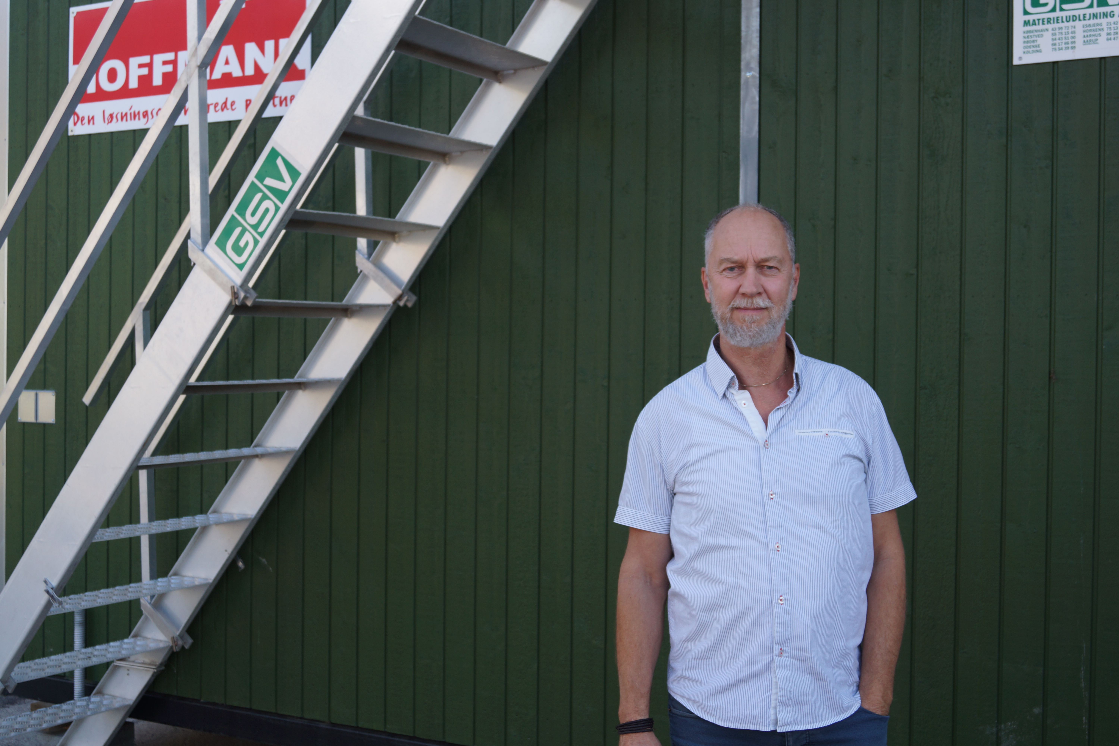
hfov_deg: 46.4
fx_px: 1305
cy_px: 373
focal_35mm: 42
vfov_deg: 31.9
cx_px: 560
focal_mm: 28
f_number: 5
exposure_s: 1/200
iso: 100
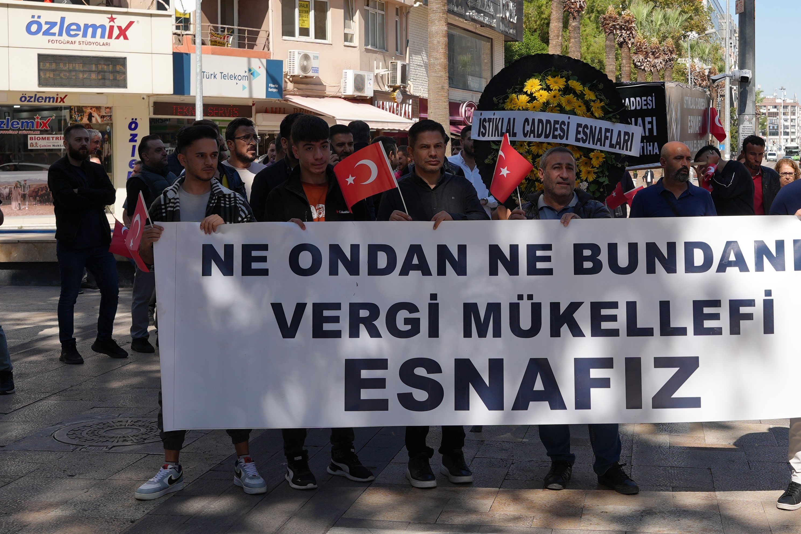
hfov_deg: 35.2
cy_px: 181
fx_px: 1246
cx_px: 557
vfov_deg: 24.1
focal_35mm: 56
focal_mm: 24
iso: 100
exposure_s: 1/800
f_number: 4.5
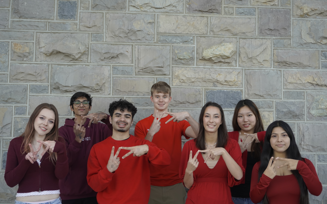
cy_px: 109
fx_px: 410
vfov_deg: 28.0
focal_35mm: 46
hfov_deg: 43.5
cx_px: 163
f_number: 5
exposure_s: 1/160
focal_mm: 30
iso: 400
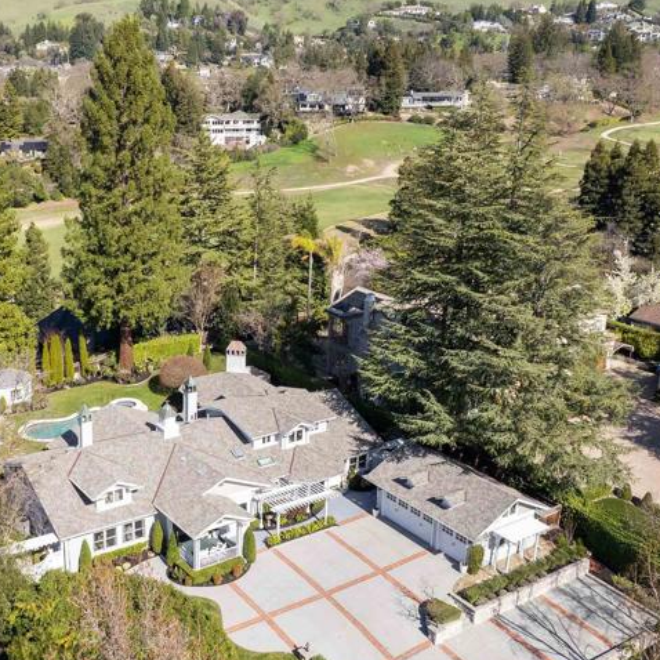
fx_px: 863
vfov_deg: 41.9
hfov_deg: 41.3
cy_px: 329
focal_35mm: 40
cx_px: 214
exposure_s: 1/1500
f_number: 2.8
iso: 110
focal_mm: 8.4
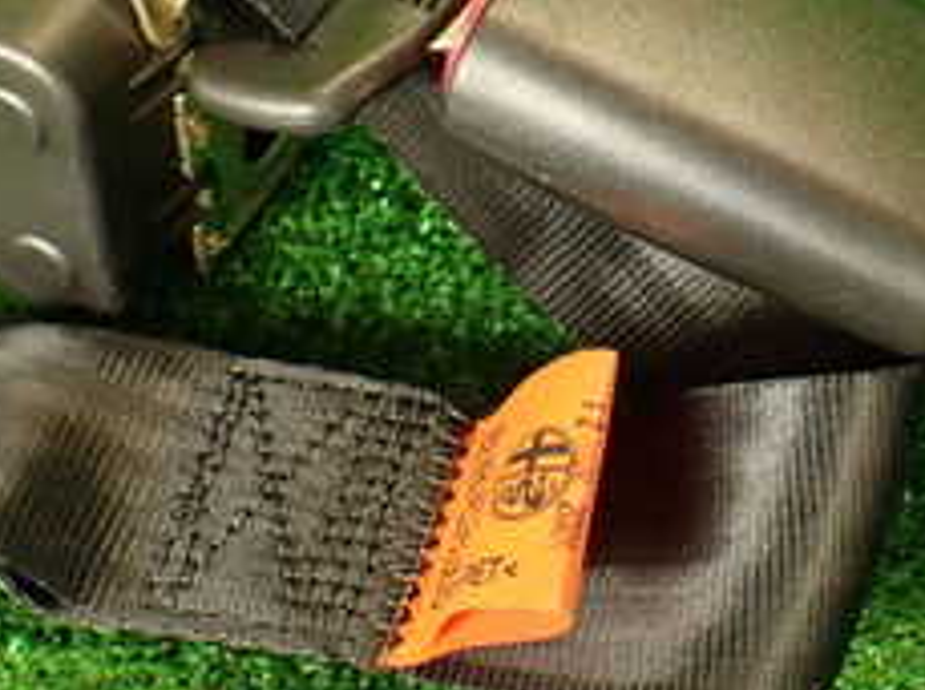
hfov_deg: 23.0
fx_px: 2241
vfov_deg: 17.4
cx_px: 727
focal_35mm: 84
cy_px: 194
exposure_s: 1/30
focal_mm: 5.79
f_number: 2.4
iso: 250
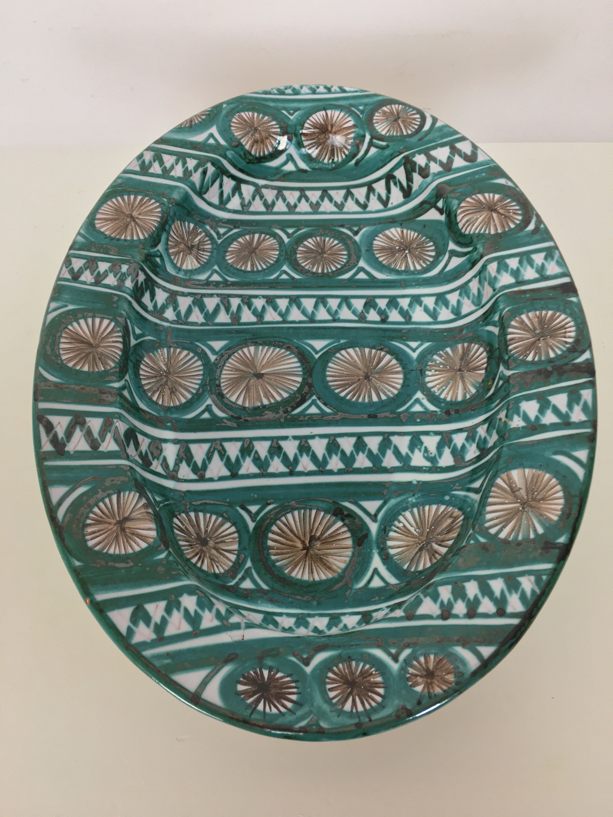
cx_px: 306
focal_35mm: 29
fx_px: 685
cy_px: 408
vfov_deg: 61.7
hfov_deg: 48.2
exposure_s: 1/33
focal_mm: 4.15
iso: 50
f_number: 2.2
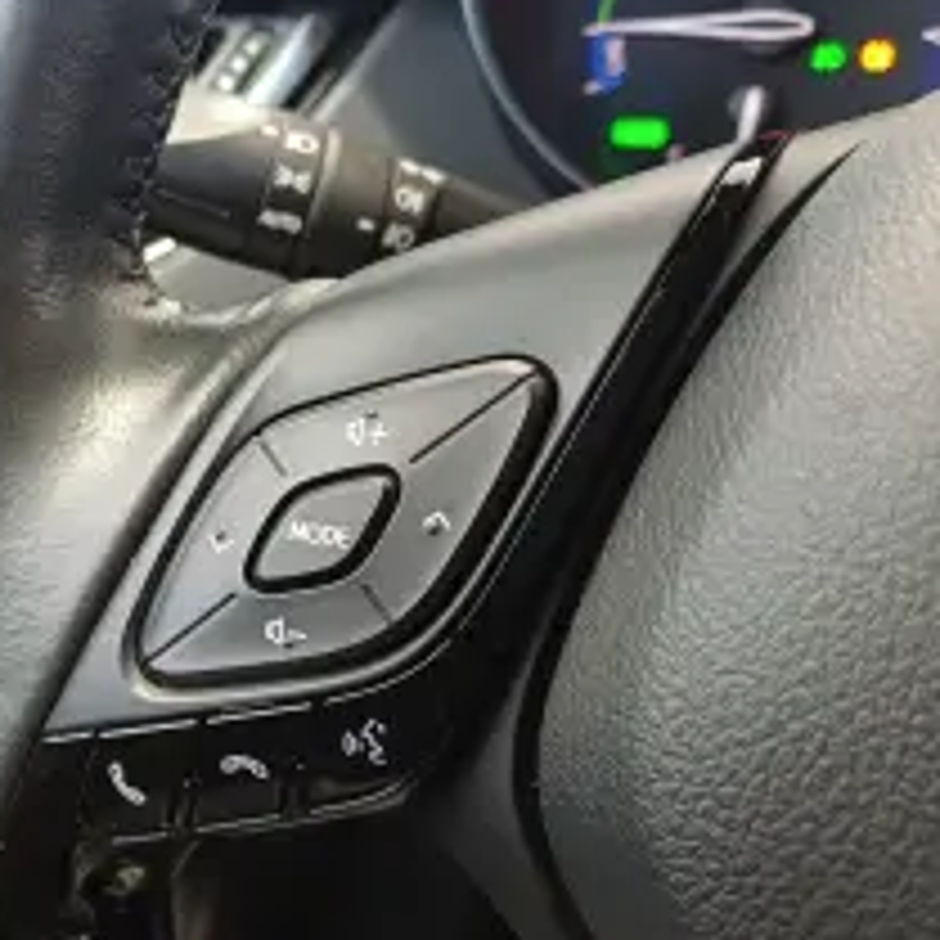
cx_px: 202
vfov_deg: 43.8
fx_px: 1167
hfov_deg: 42.1
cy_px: 441
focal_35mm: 38
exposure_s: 1/25
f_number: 1.8
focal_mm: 4.65
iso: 400
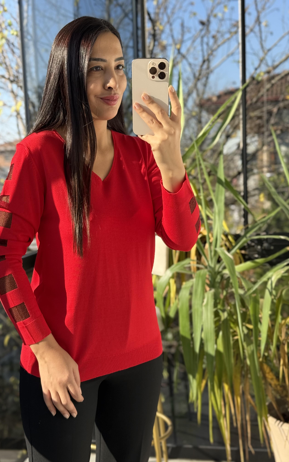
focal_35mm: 51
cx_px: 117
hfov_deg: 25.3
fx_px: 643
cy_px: 231
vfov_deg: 39.6
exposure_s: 1/895
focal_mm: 6.76
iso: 100
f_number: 1.78
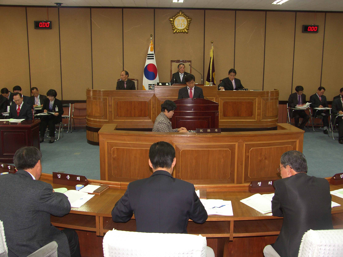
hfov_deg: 46.8
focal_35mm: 40
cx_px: 172
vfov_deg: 36.0
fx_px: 396
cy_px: 128
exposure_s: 1/40
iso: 100
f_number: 2.5
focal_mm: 10.3
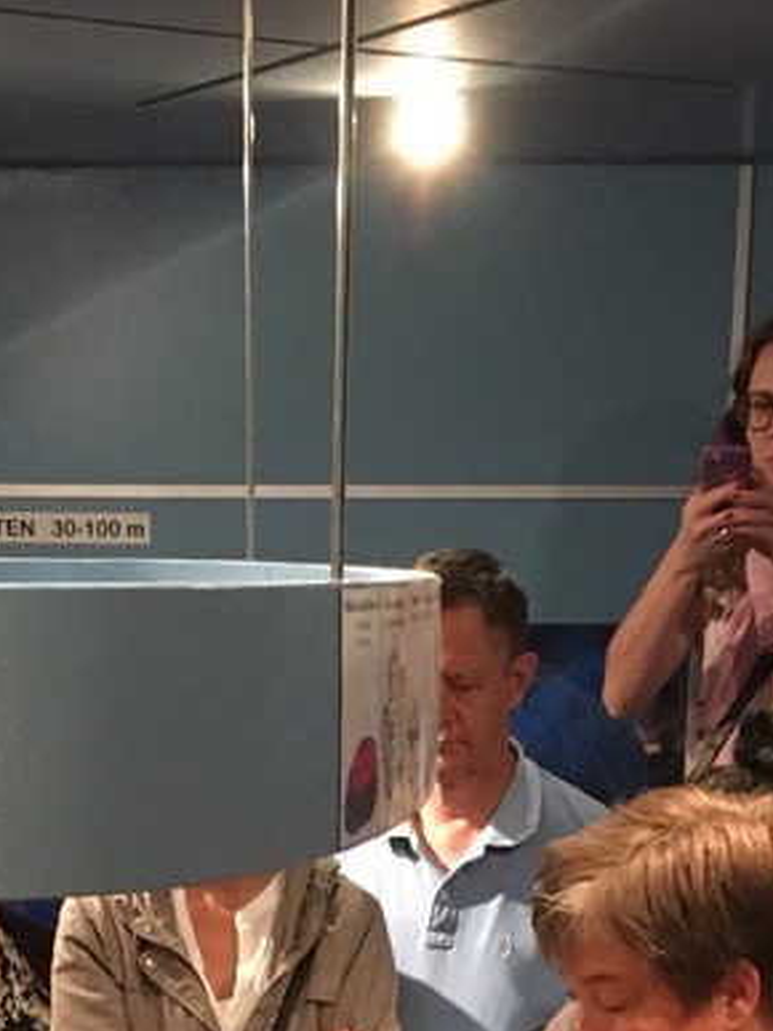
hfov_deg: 15.4
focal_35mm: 96
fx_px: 2860
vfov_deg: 18.2
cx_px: 285
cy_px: 1550
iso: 200
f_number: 2.2
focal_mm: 4.15
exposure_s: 1/20
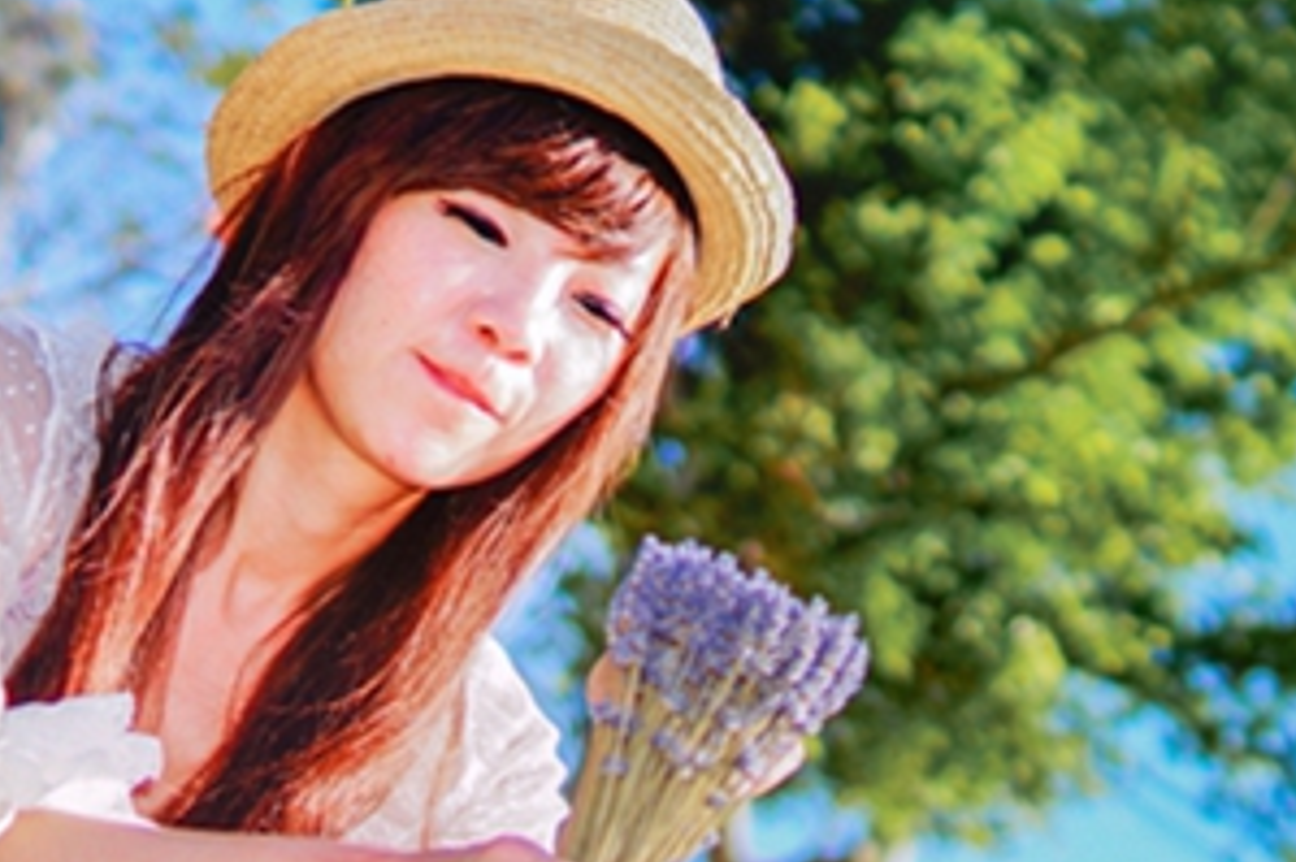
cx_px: 477
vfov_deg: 9.2
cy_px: 687
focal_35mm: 149
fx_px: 5376
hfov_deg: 13.7
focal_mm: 35
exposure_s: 1/3200
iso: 200
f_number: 2.2
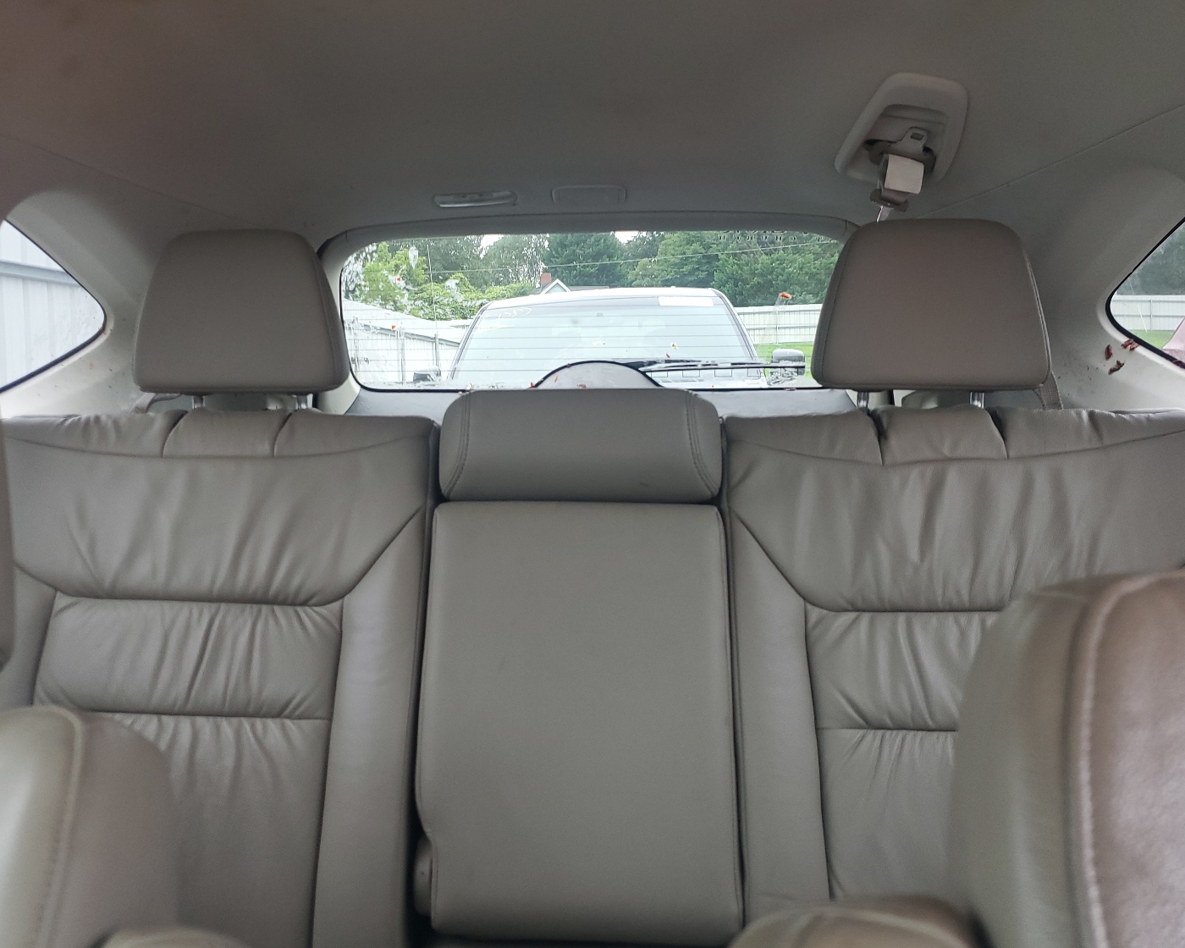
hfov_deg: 60.4
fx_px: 1017
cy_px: 451
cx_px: 553
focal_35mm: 29
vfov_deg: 50.0
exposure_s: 1/60.2
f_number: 1.5
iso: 71
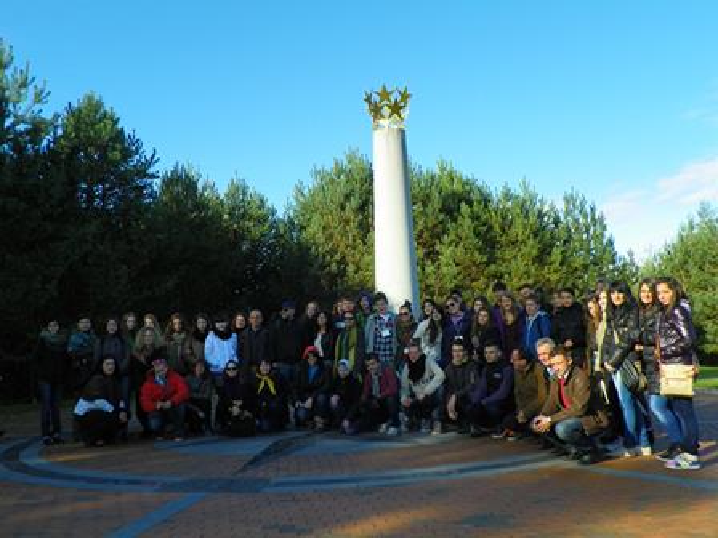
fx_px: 767
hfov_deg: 50.1
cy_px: 269
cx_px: 359
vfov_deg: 38.7
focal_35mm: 37
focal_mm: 6.6
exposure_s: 1/320
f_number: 4
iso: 64
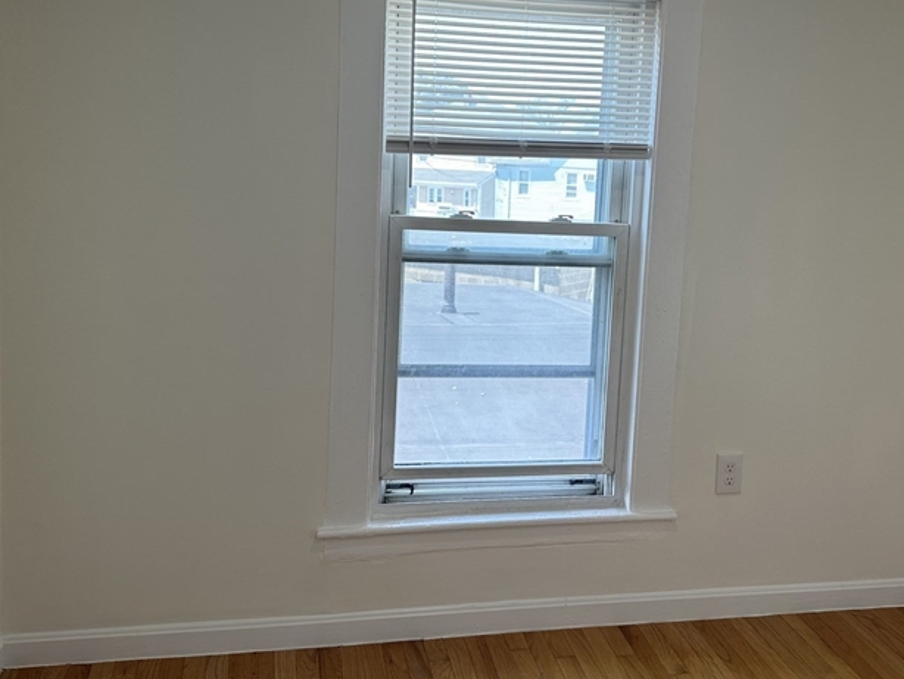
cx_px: 532
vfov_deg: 35.9
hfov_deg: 46.6
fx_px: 1045
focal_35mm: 40
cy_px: 272
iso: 80
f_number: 1.78
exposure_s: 1/260
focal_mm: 6.86
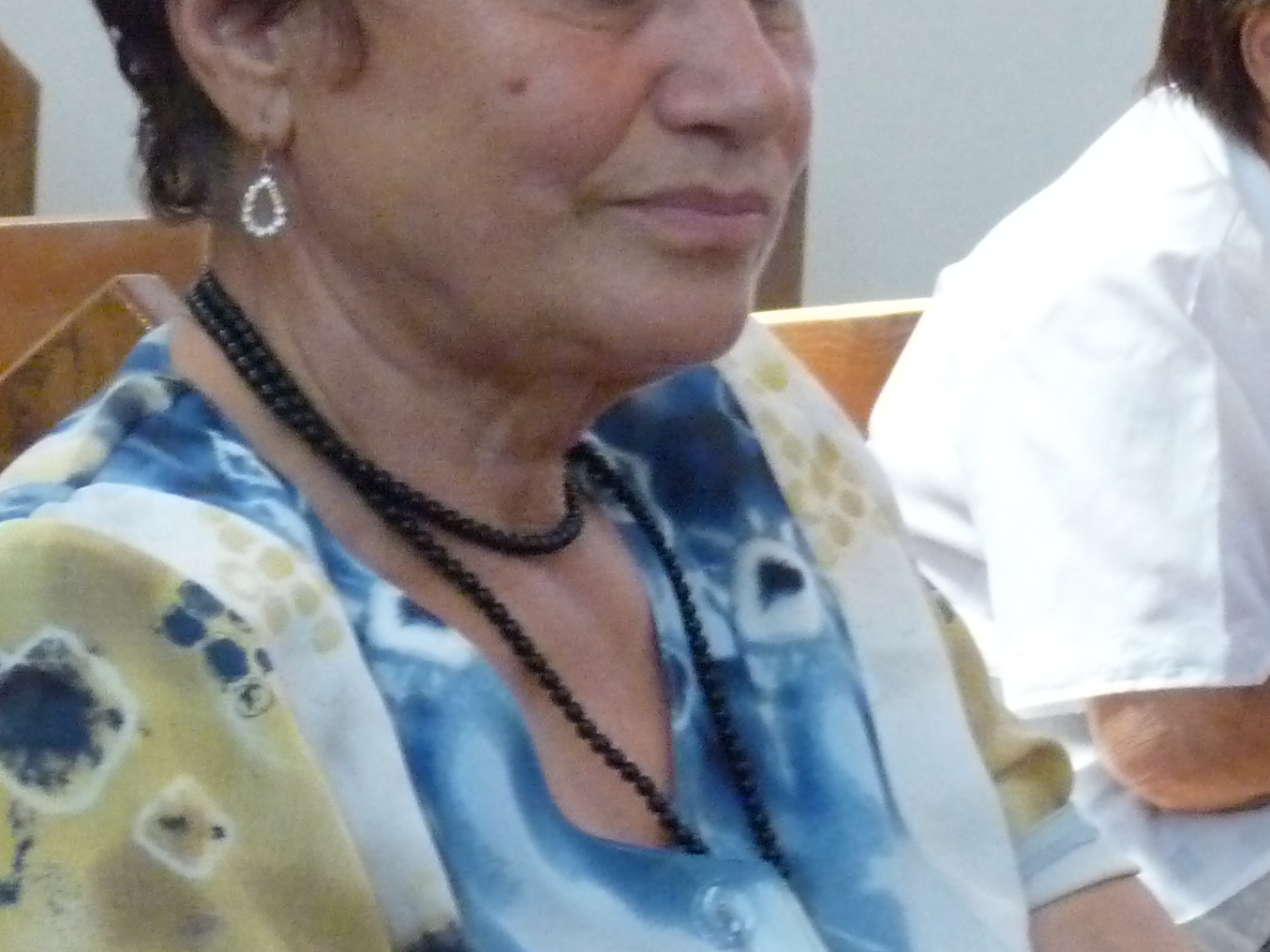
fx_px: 7704
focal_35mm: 210
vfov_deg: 7.1
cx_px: 169
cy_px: 479
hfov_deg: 9.4
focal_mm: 13.8
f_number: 3.4
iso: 800
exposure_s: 1/40
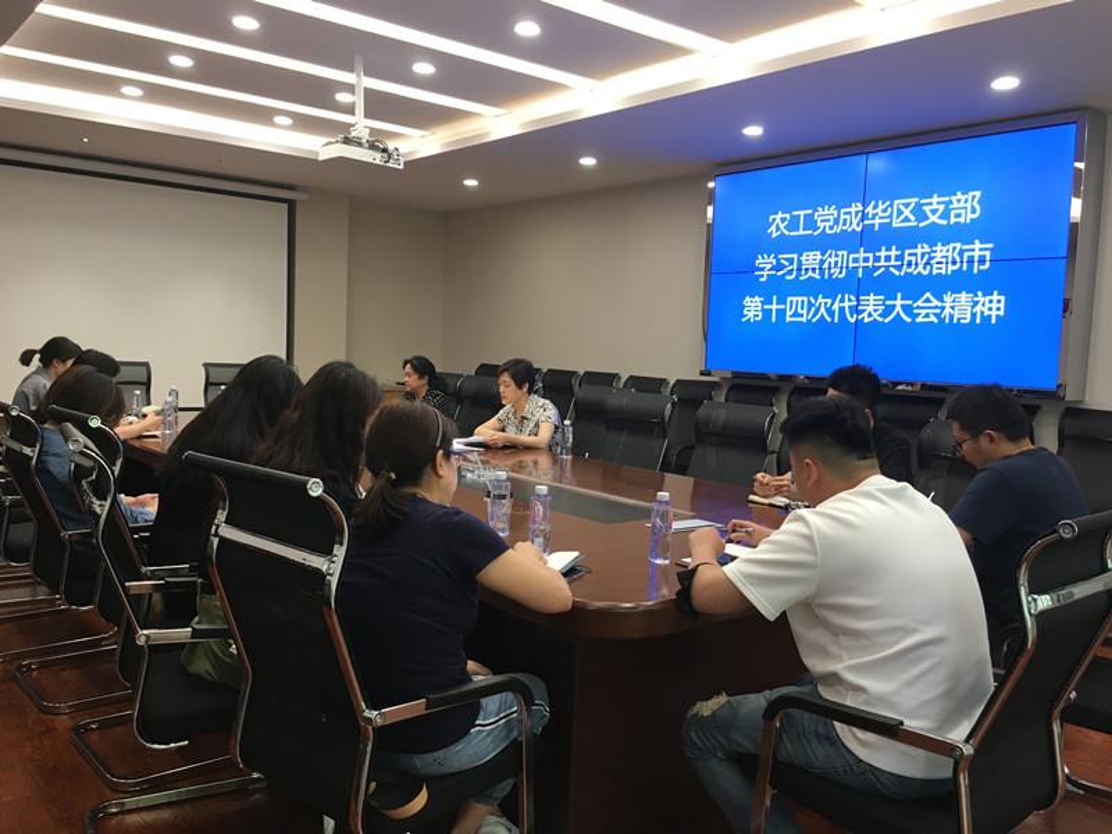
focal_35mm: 29
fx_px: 932
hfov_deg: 61.7
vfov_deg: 48.2
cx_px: 556
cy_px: 417
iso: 64
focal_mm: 4.15
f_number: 2.2
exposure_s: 1/33
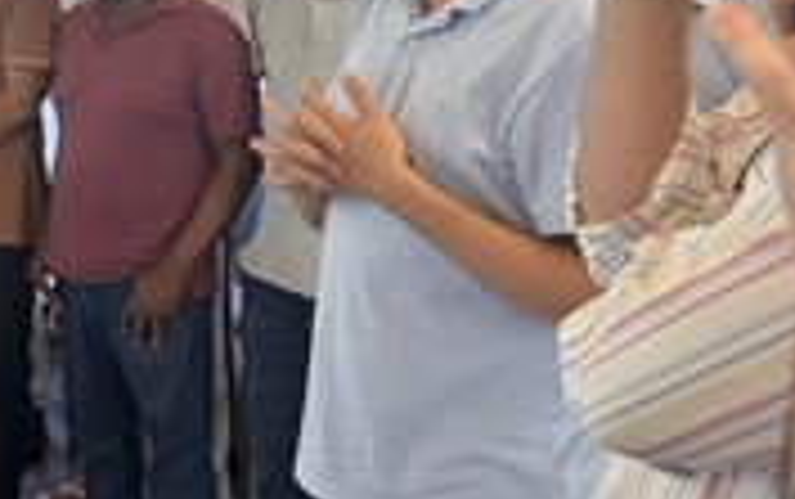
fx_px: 1410
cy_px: 47
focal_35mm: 65
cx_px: -157
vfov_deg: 19.7
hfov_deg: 27.7
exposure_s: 1/237
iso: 64
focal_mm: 6.76
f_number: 1.78
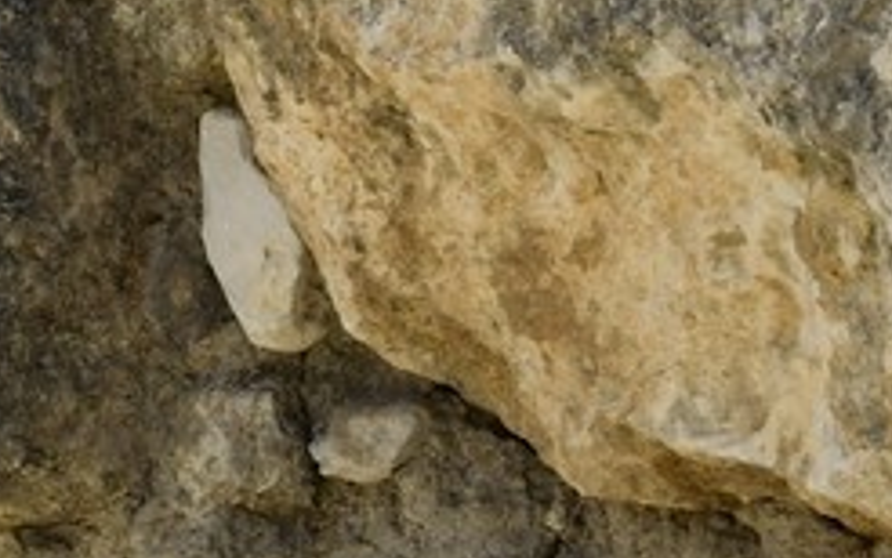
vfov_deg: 8.2
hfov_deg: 9.9
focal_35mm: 159
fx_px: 3867
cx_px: -1799
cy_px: 674
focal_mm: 24
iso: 100
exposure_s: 1/250
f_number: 13
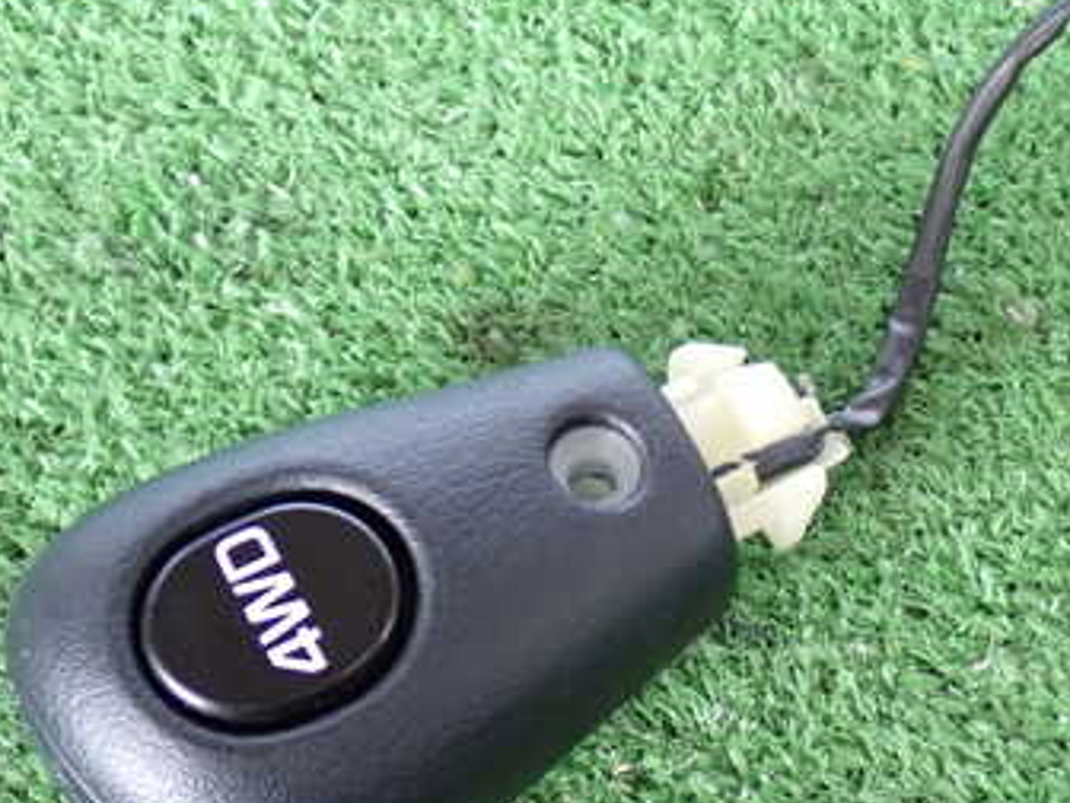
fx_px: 2596
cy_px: 417
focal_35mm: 84
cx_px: 736
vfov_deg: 17.6
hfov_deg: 23.2
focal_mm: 8.4
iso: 800
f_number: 3.1
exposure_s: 1/30
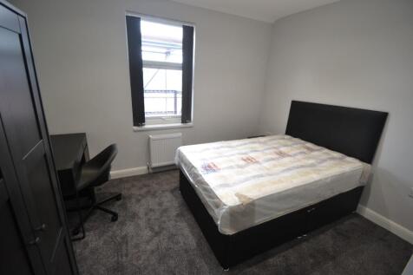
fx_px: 172
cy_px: 138
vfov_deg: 77.3
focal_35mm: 15
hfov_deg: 100.4
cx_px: 206
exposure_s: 1/60
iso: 400
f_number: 3.5
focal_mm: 10
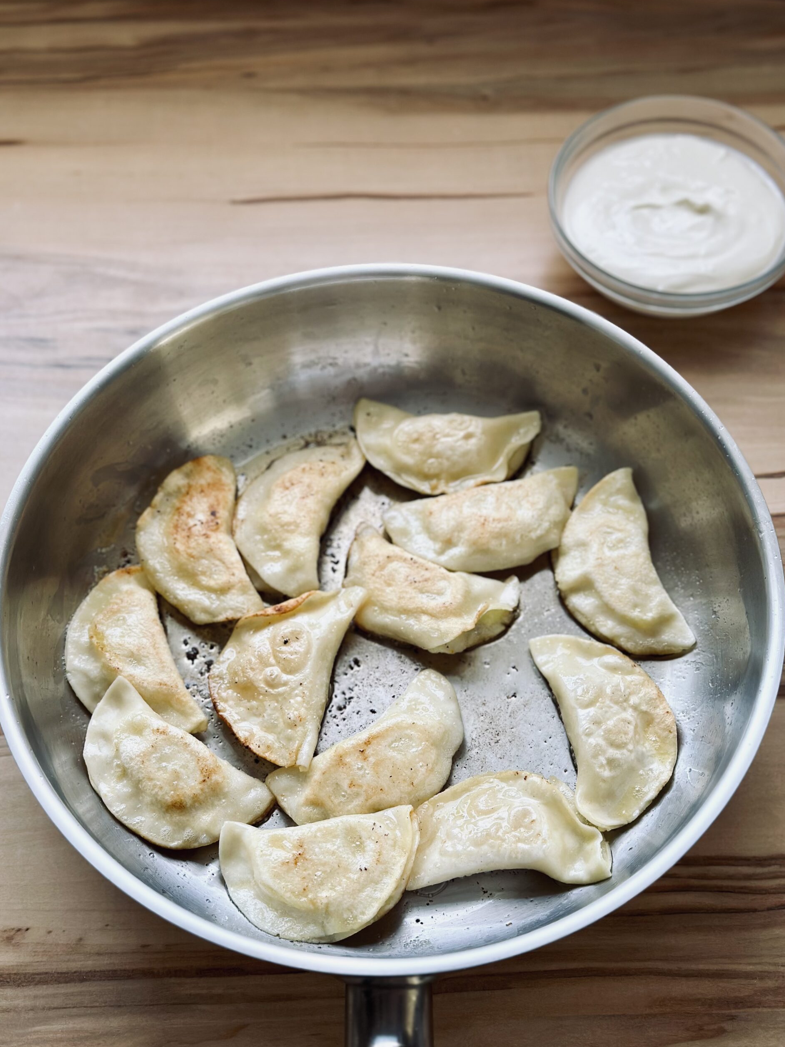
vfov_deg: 38.9
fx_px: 1482
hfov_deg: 29.7
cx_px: 387
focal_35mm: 49
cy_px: 529
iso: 100
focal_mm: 6.86
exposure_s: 1/121
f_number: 1.78
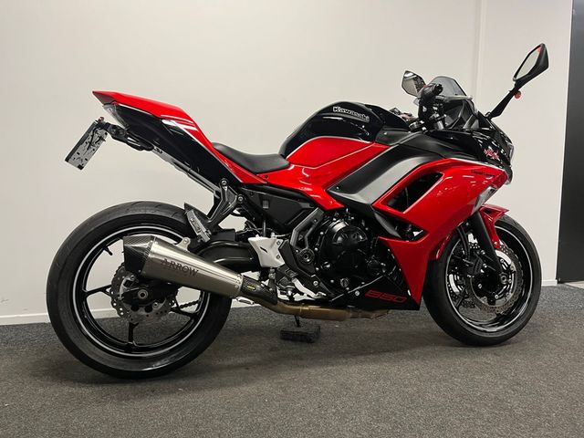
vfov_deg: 53.1
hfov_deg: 67.3
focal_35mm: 26
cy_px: 219
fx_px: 439
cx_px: 292
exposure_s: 1/50
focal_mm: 5.1
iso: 100
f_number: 1.6
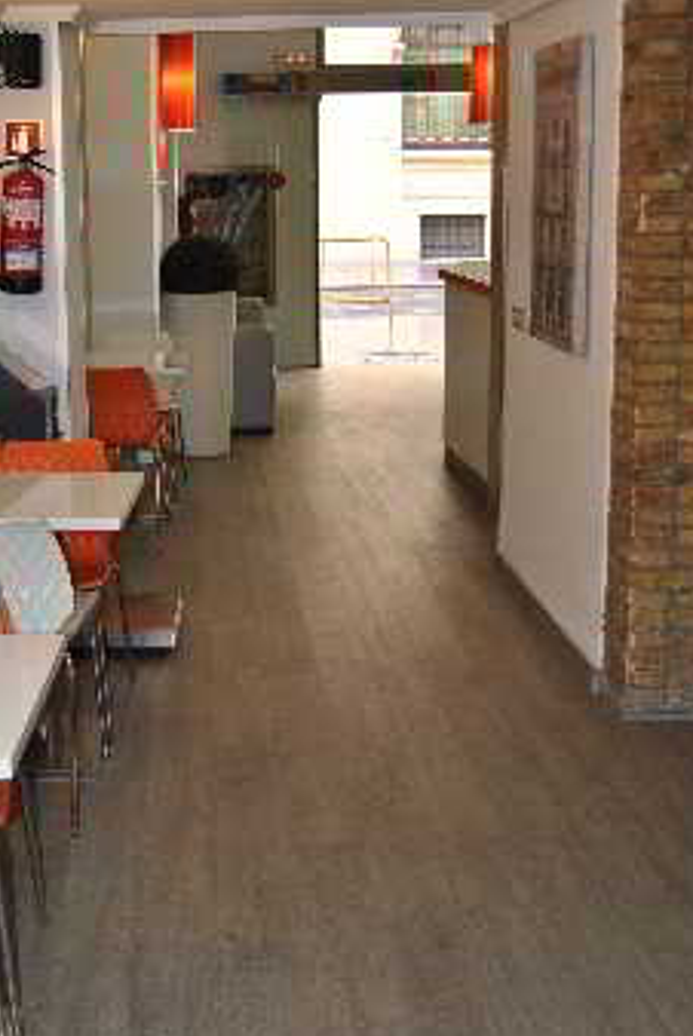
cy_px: 426
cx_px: 221
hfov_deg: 27.9
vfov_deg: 40.9
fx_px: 1383
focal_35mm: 48
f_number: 3.5
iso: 200
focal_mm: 18
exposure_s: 1/60
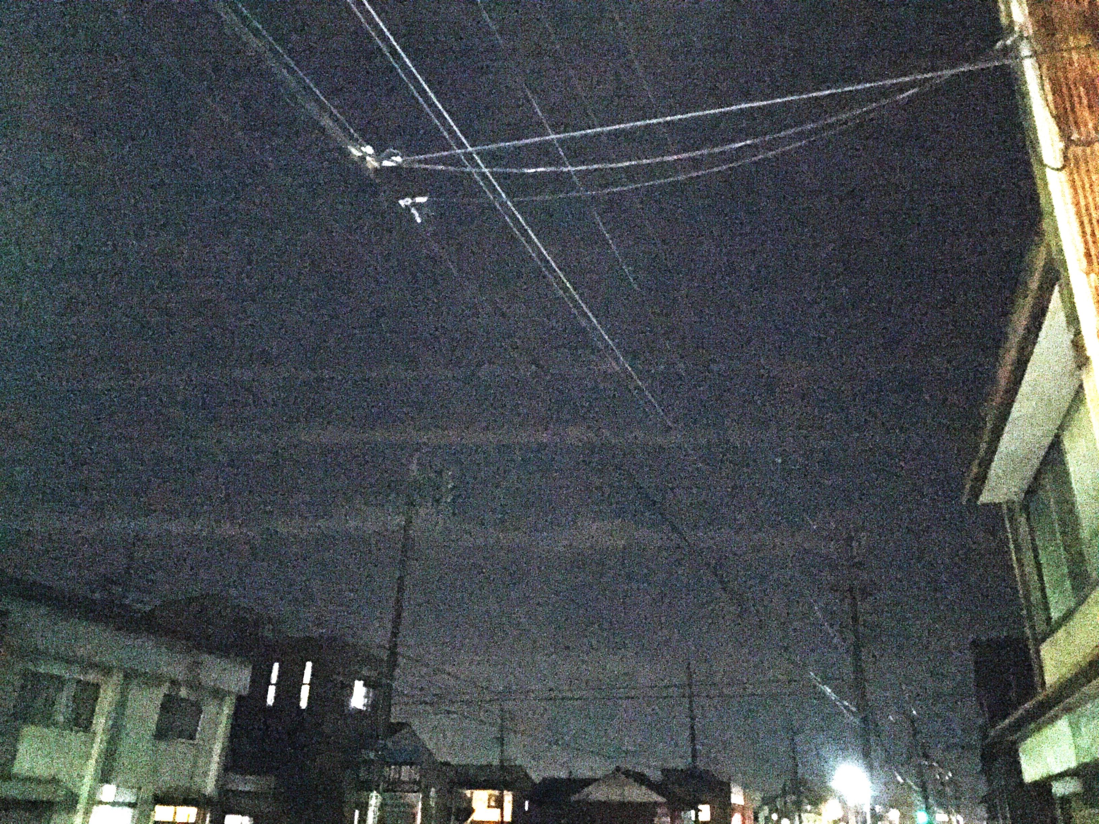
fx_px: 921
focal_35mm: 29
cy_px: 412
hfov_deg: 61.7
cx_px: 550
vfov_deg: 48.2
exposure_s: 1/16
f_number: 2.2
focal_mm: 4.15
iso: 2000
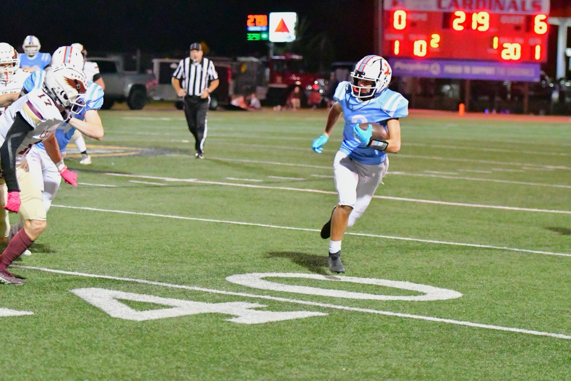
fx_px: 2046
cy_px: 190
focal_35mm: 129
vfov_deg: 10.6
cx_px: 286
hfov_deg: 15.9
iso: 16000
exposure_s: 1/1250
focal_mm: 86
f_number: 2.8
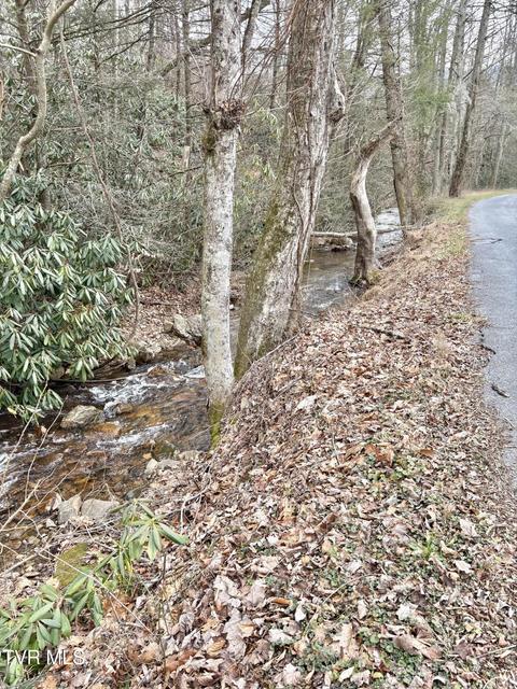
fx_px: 518
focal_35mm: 26
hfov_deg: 53.1
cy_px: 344
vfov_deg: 67.3
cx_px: 258
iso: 40
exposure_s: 1/192
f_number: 1.6
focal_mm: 5.96
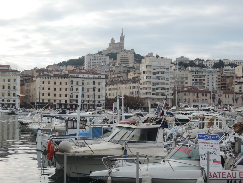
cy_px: 92
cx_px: 122
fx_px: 526
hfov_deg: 26.0
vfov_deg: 19.6
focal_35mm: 75
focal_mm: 16
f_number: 5.2
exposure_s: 1/100
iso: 250
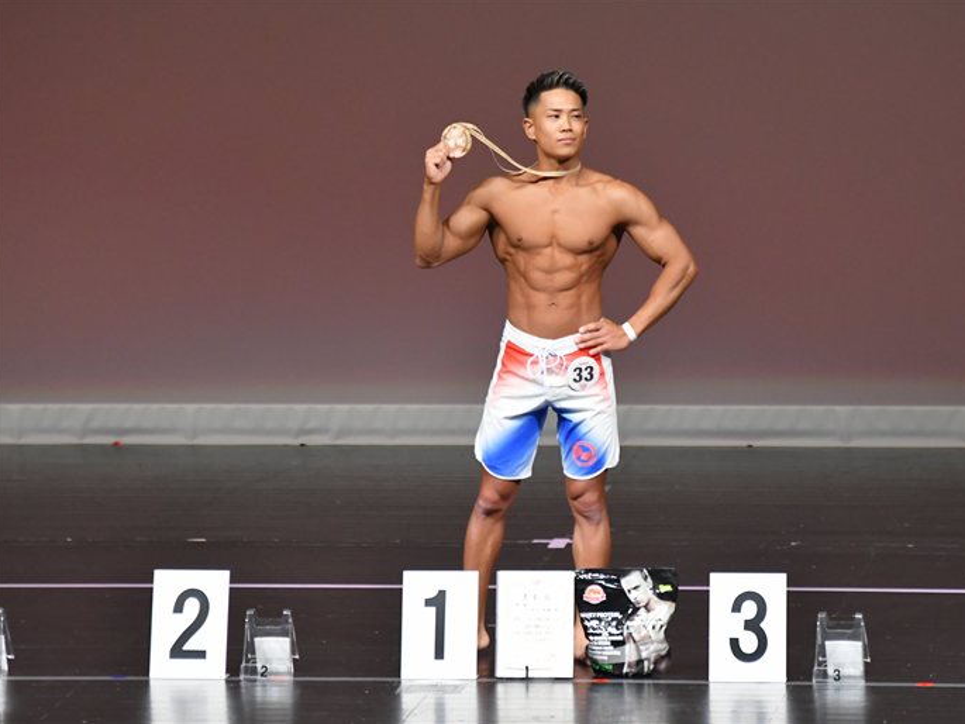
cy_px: 362
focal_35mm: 375
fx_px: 10456
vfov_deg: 4.0
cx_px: 539
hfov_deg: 5.3
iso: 4000
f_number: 5.6
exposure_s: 1/400
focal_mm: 230
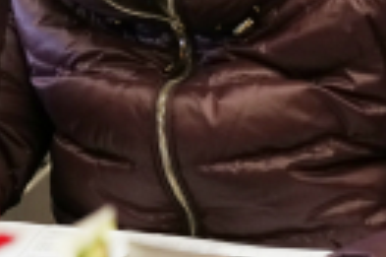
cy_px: -179
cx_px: 130
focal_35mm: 158
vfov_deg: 8.4
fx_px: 1692
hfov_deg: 13.0
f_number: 4
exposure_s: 1/160
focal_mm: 35
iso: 1600
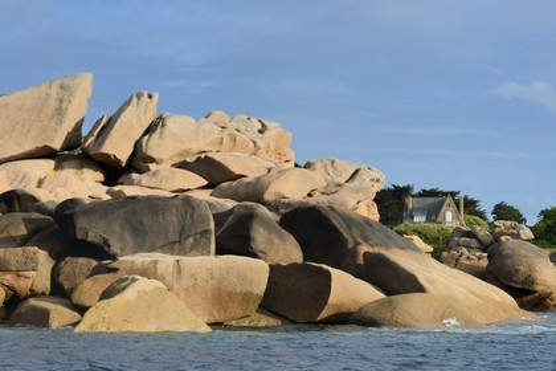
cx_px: 278
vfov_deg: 16.1
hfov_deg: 23.9
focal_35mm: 85
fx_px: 1313
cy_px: 186
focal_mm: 85
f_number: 11
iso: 400
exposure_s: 1/640
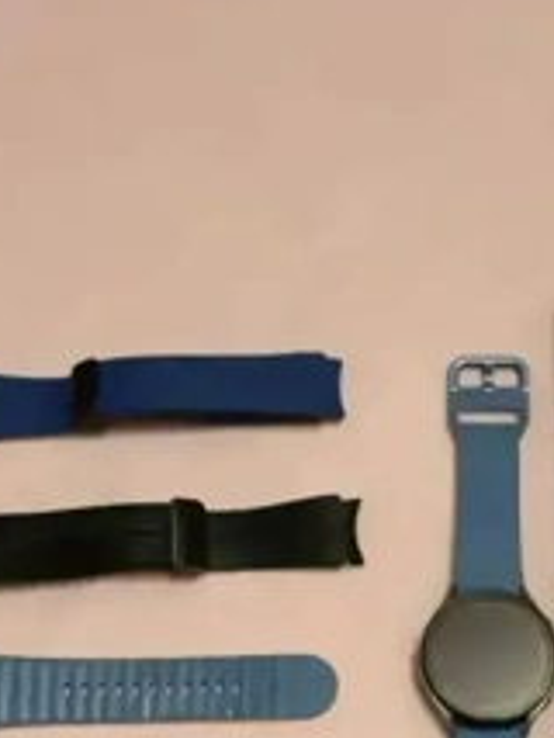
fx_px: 1919
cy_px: 544
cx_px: 412
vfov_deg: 21.6
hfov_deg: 16.4
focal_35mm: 90
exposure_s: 1/100
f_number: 1.78
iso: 100
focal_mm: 6.76
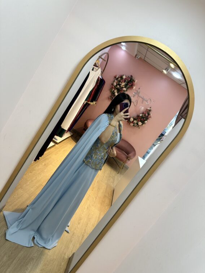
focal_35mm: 24
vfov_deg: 71.6
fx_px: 189
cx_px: 102
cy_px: 136
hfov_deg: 56.8
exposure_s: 1/100
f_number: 1.78
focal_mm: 6.86
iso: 50
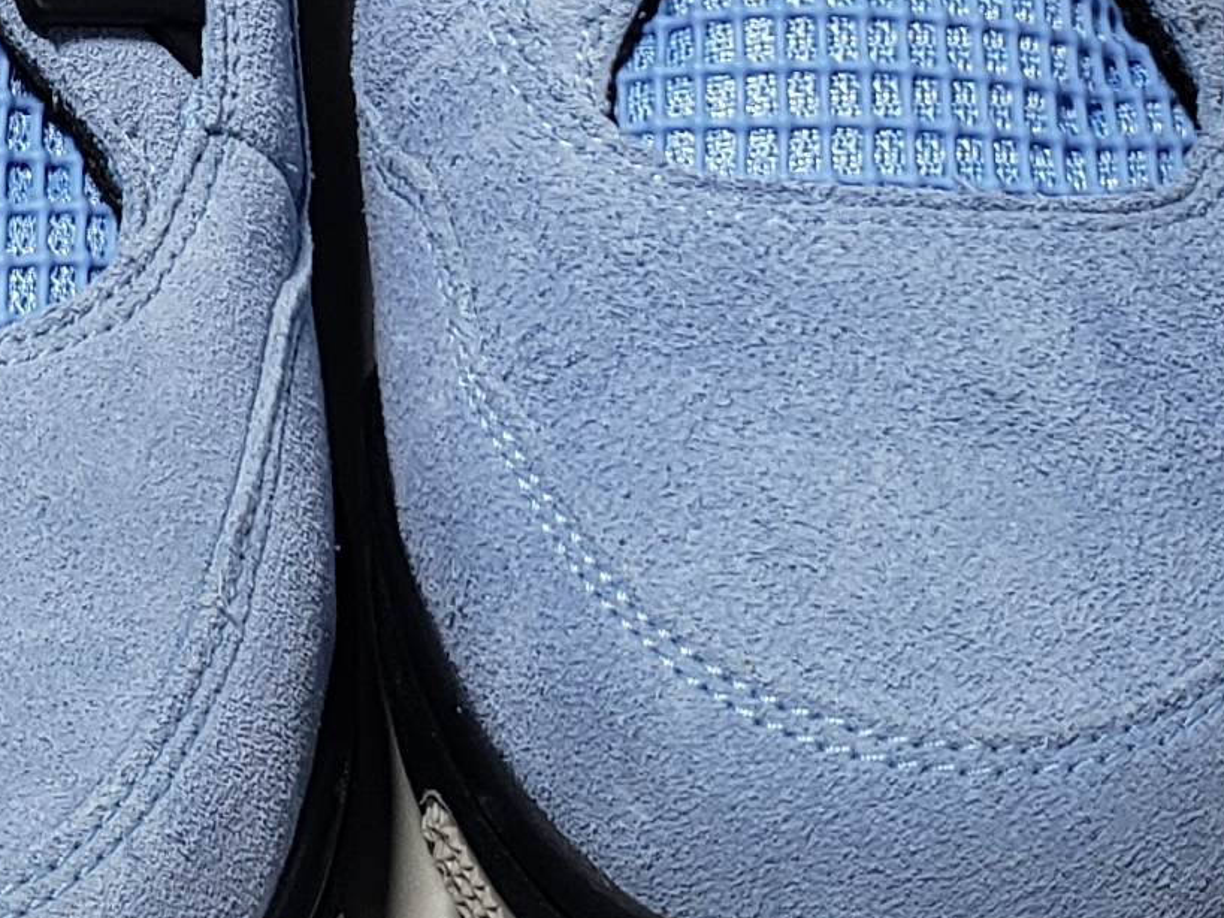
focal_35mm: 128
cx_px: 336
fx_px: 4525
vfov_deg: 11.3
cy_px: -315
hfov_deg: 15.3
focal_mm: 4.3
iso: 50
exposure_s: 1/365
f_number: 1.5
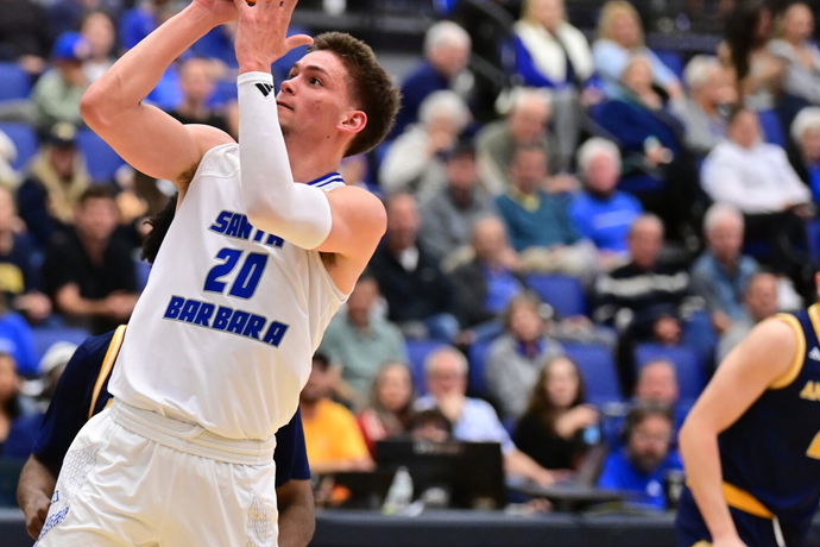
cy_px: 314
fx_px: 5740
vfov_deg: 5.5
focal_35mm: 252
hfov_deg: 8.2
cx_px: 200
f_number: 2.8
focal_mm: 145
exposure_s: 1/1000
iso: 5000
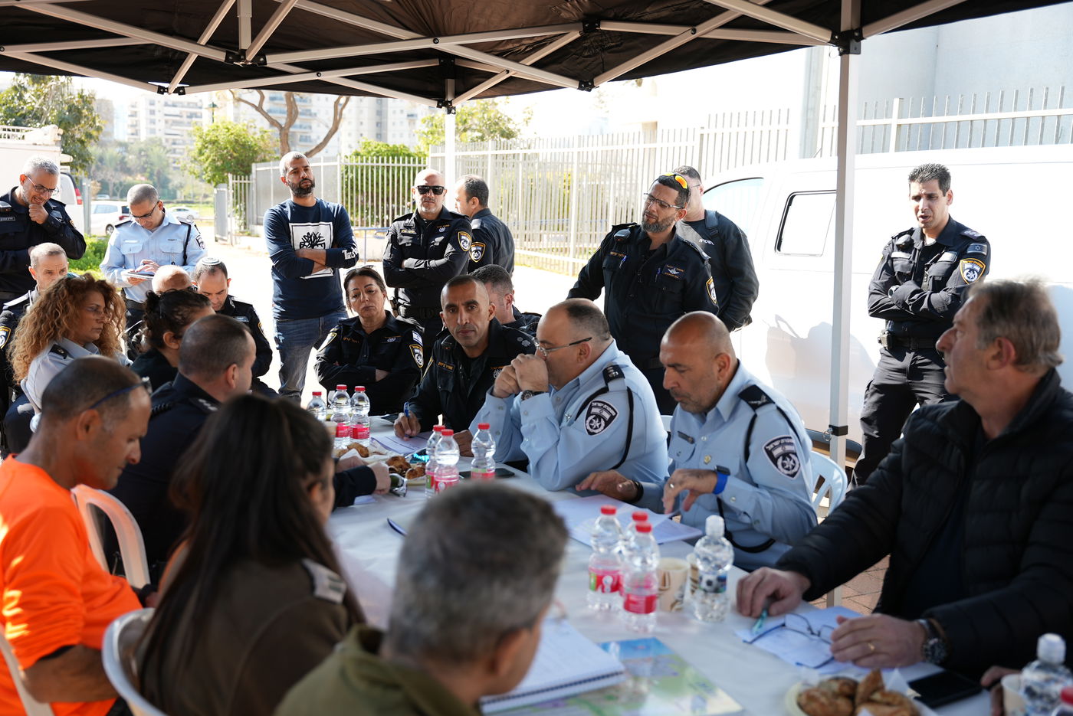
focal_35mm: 34
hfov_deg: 55.2
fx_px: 1026
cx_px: 536
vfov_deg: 38.5
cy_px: 358
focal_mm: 34.4
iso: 160
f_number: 2.8
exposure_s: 1/100
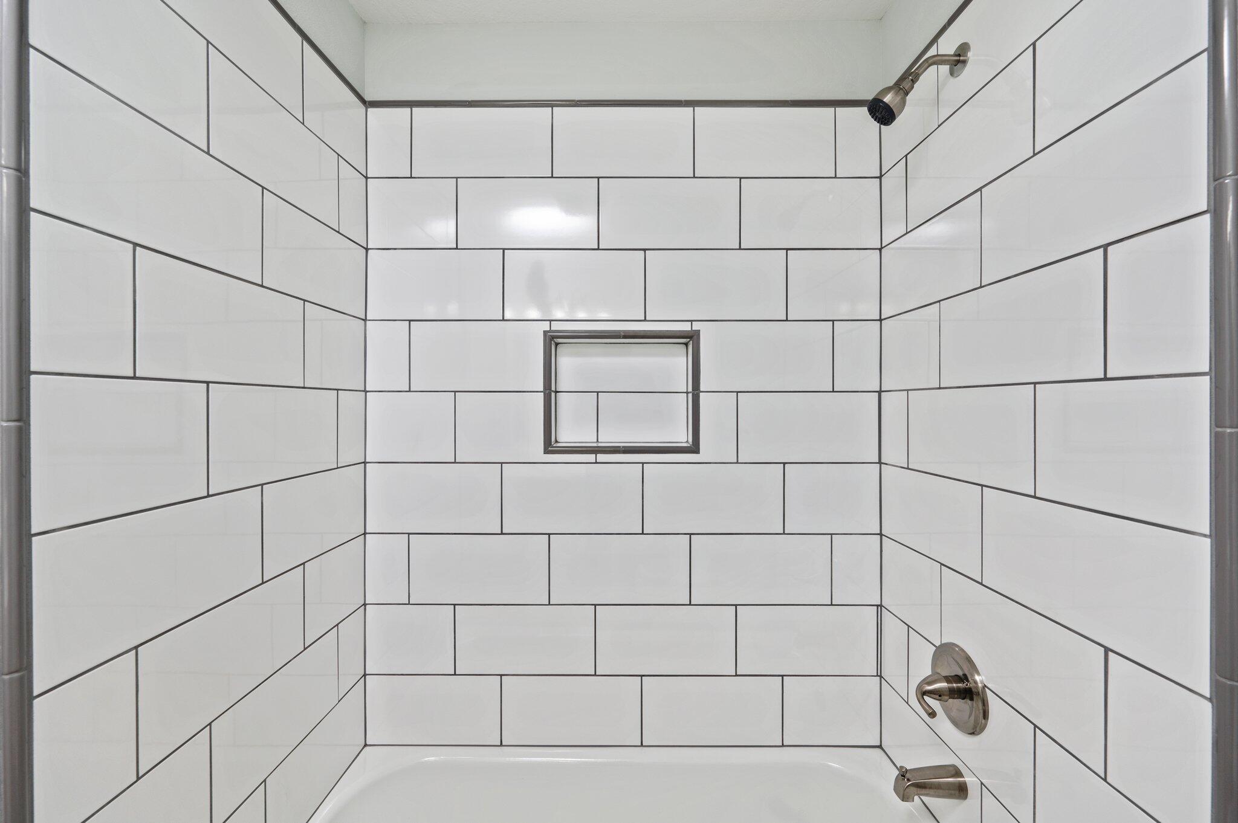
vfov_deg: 81.1
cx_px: 619
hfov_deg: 104.3
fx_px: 481
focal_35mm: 14
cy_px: 412
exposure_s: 1/25
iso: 100
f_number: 9
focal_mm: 14
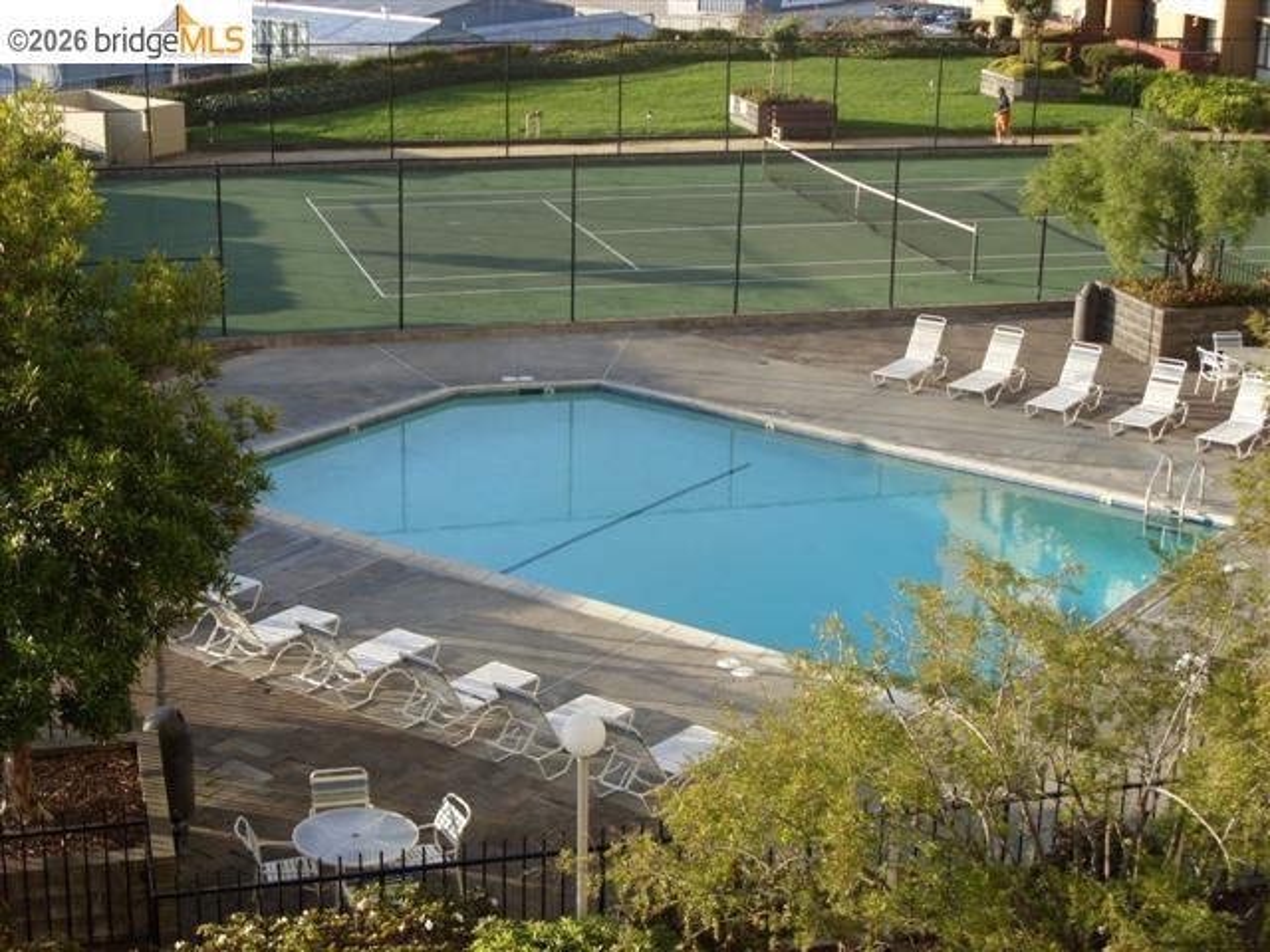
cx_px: 635
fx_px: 2531
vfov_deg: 21.3
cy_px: 476
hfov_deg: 28.2
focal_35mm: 69
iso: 50
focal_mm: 11.4
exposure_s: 1/309
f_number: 3.2
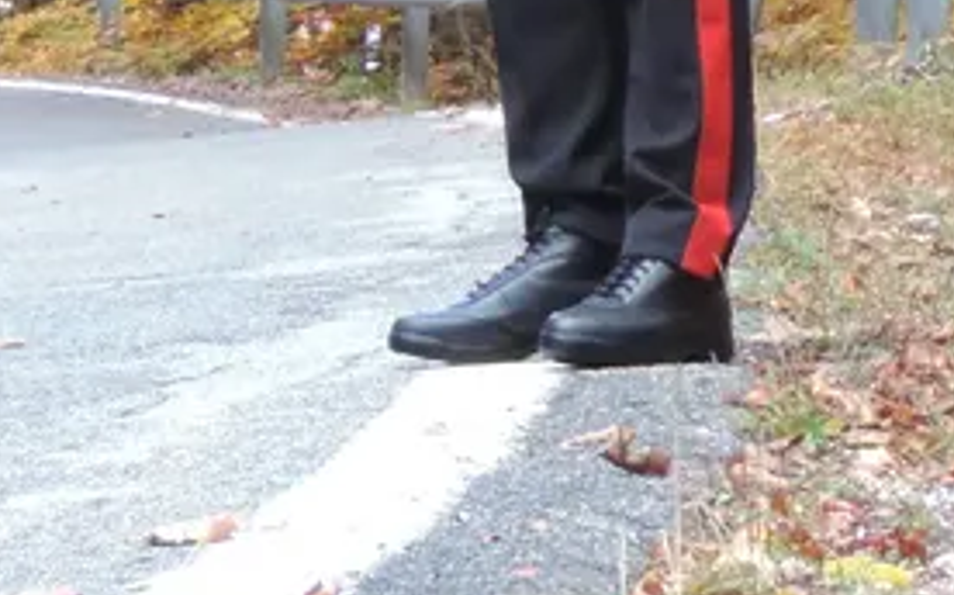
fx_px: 10365
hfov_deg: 5.2
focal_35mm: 399
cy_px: -856
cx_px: 1260
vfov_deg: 3.2
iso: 320
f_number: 3.9
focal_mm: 13.3
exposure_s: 1/100
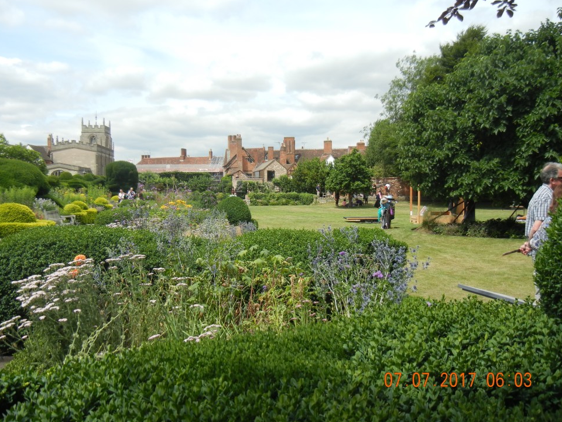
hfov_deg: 56.8
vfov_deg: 44.1
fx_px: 520
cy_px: 202
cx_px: 269
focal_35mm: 32
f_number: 7
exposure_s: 1/290
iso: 160
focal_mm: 5.4
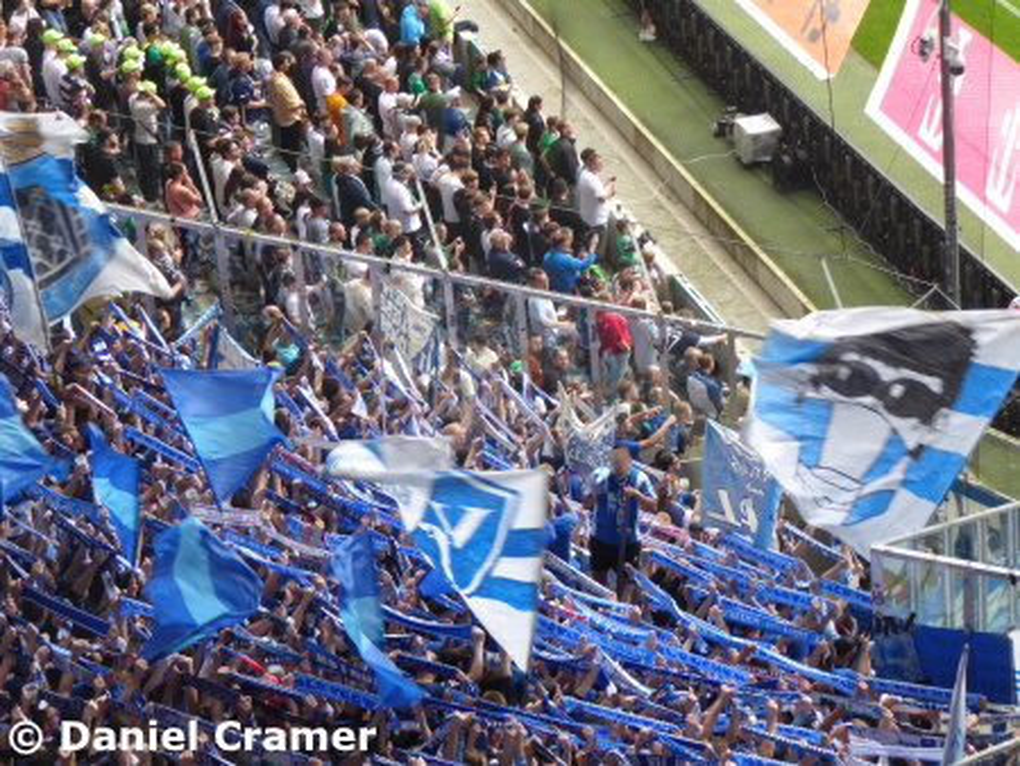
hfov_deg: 18.5
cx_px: 510
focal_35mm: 106
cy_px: 383
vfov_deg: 14.0
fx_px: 3125
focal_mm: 19
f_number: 5.1
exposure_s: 1/60
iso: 160
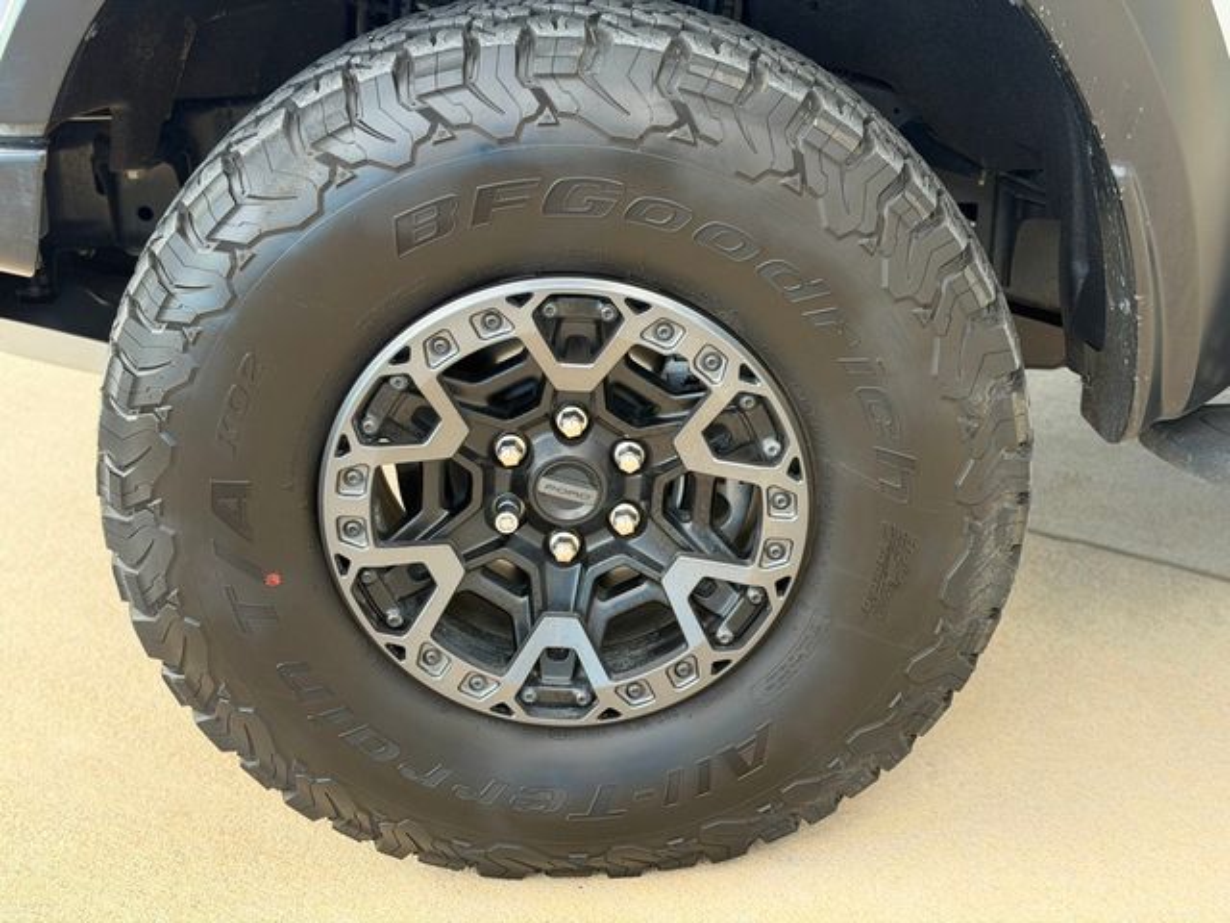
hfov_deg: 39.7
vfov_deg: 30.3
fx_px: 1706
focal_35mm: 48
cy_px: 462
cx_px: 615
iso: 80
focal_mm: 6.76
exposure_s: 1/306
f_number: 1.78
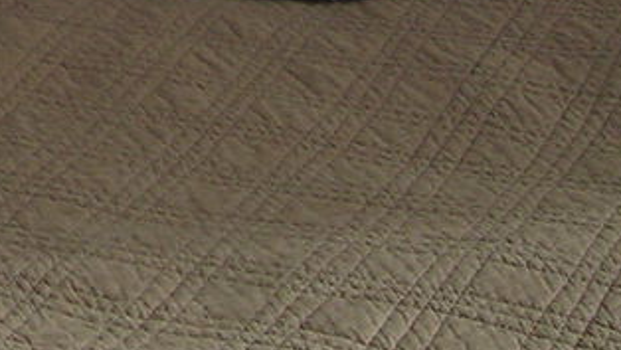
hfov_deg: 9.9
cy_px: -773
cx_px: -299
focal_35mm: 211
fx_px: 3476
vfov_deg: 5.4
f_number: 3.2
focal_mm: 6.3
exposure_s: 1/30
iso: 50
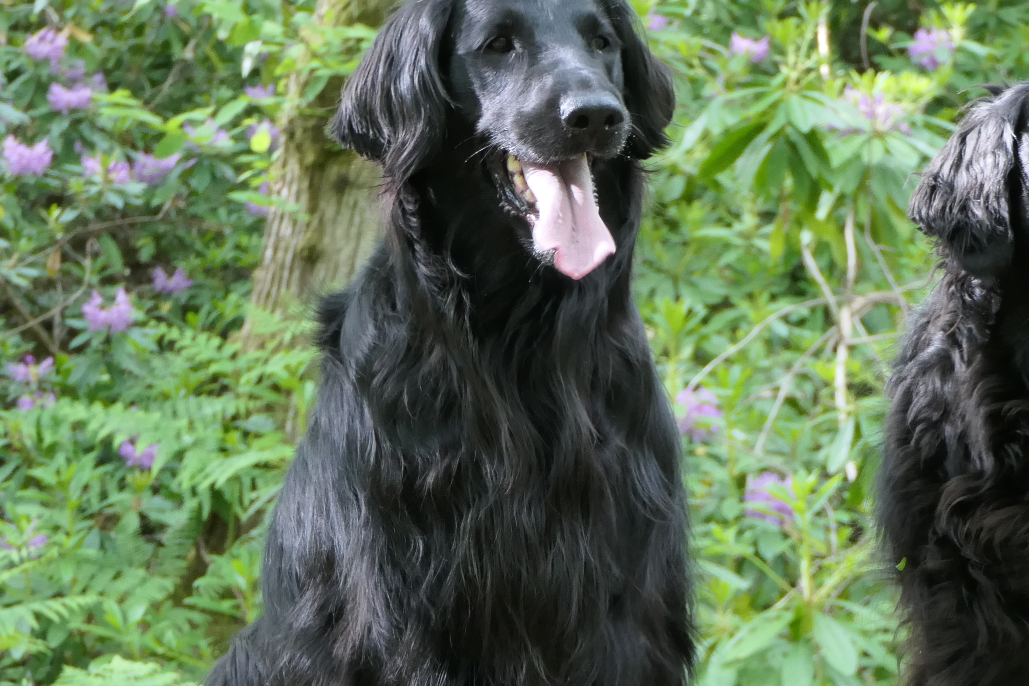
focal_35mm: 173
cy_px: 541
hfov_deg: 11.9
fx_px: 4945
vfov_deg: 7.9
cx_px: 742
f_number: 4
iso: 800
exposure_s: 1/80
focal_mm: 28.9
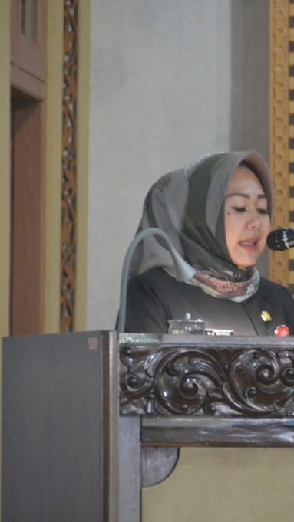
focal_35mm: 402
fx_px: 5572
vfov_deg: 5.4
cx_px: 385
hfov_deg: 3.0
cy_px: 261
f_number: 5.6
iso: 3200
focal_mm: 170
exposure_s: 1/13
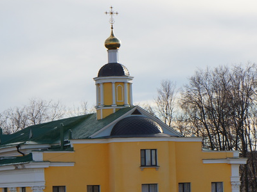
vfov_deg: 8.8
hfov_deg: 11.8
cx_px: 102
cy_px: 158
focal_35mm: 168
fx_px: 1247
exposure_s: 1/200
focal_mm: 55
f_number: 8
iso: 100
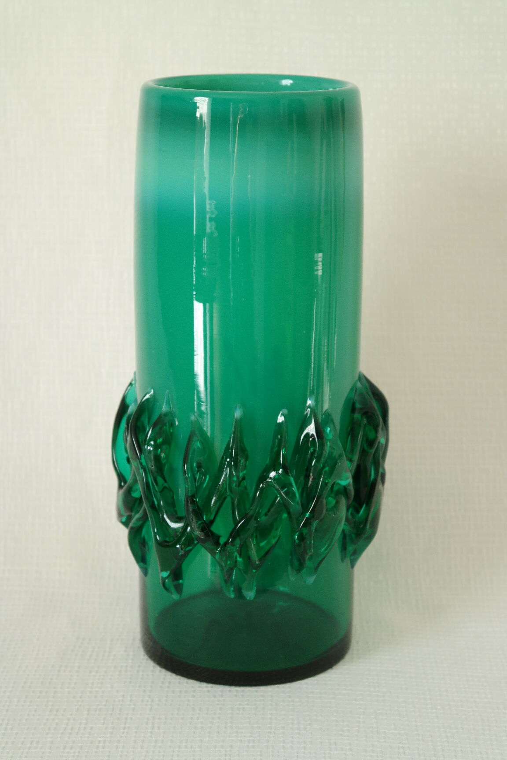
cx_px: 254
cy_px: 380
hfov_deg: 17.7
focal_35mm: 77
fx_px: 1626
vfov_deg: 26.3
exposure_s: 1/30
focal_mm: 50
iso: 800
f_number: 5.6
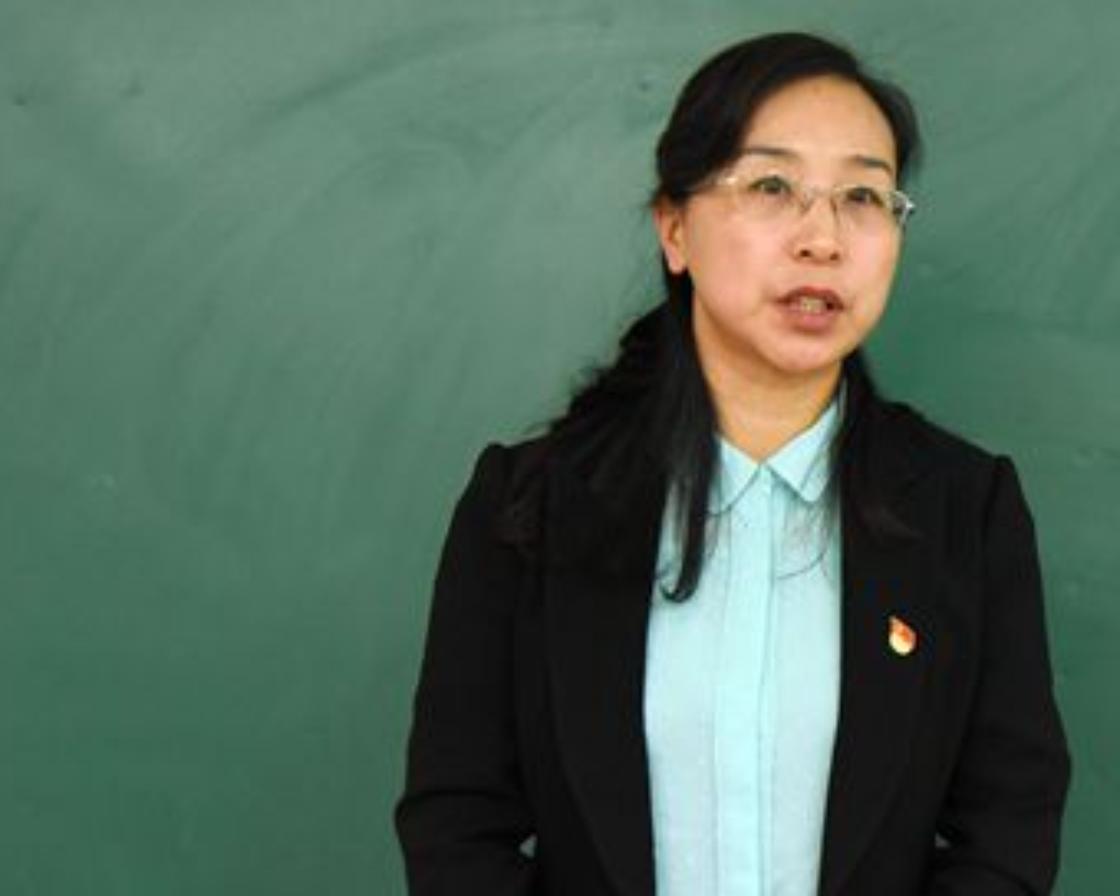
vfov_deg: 16.0
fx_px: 3182
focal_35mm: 96
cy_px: 395
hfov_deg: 19.9
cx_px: 791
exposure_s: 1/160
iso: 3200
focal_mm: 58
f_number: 4
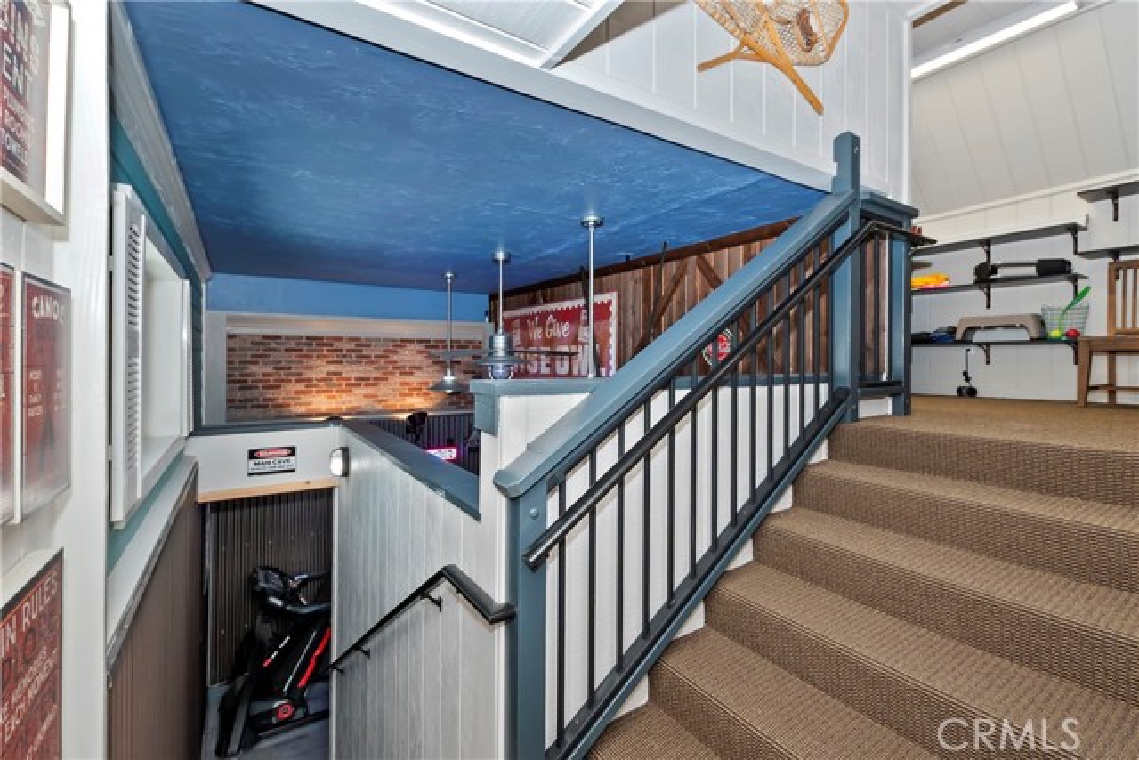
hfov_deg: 100.4
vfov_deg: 77.4
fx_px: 475
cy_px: 380
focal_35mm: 15
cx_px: 570
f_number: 8
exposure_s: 1/30
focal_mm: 10
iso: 400
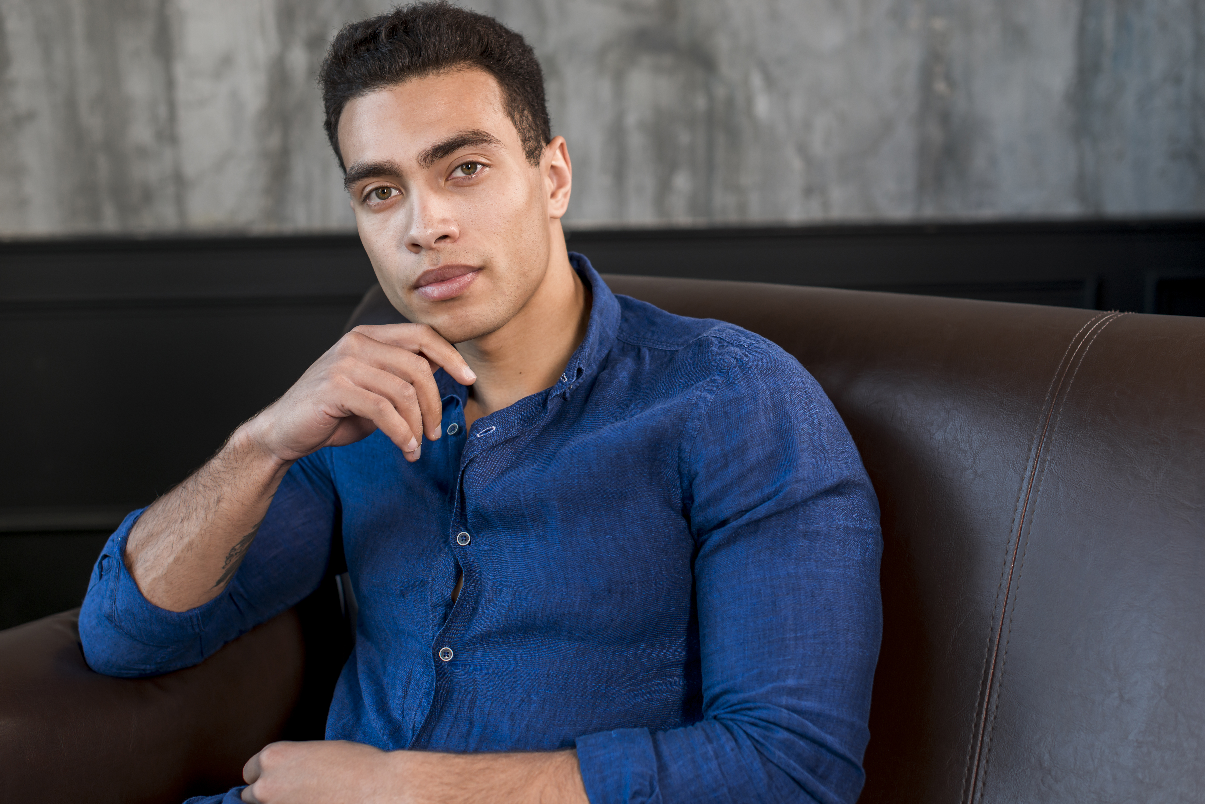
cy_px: 402
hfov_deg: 39.6
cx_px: 602
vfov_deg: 27.0
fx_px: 1674
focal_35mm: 50
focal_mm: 50
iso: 160
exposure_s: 1/160
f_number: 3.2
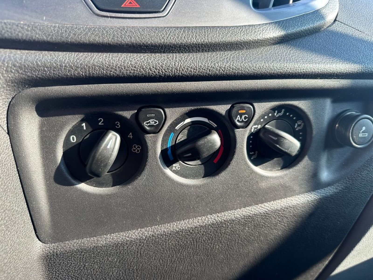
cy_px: 140
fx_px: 259
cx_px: 186
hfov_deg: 71.6
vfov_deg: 56.8
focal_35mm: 24
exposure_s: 1/121
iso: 64
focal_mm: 6.86
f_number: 1.78
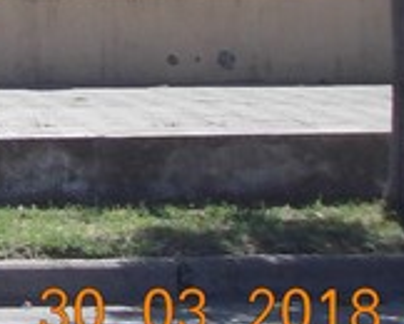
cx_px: -476
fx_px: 2370
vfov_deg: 7.6
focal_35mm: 198
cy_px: -234
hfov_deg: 9.0
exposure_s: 1/200
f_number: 6.5
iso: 80
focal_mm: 6.1
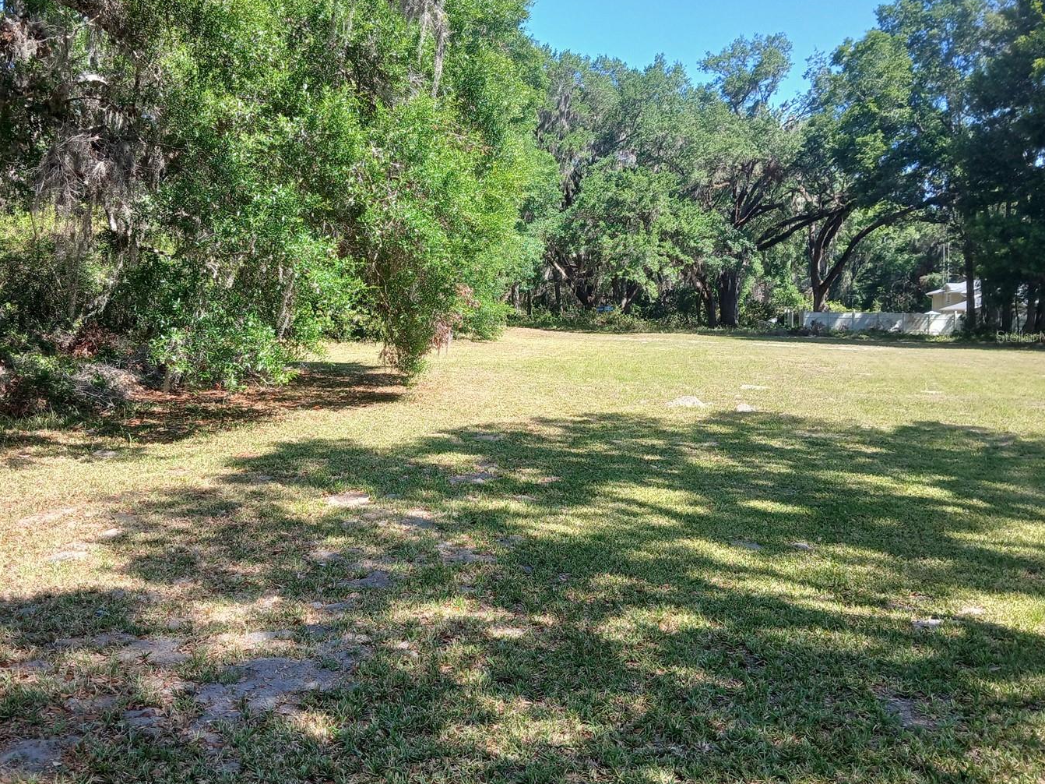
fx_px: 936
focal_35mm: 31
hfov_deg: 58.1
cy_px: 336
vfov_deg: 45.3
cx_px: 447
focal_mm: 3.98
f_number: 1.8
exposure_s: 1/214
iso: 20
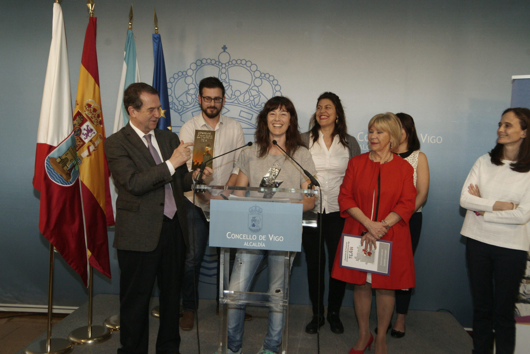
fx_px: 412
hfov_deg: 65.5
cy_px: 177
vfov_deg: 46.4
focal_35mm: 28
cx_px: 265
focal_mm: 28
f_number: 7.1
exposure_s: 1/250
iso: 1600
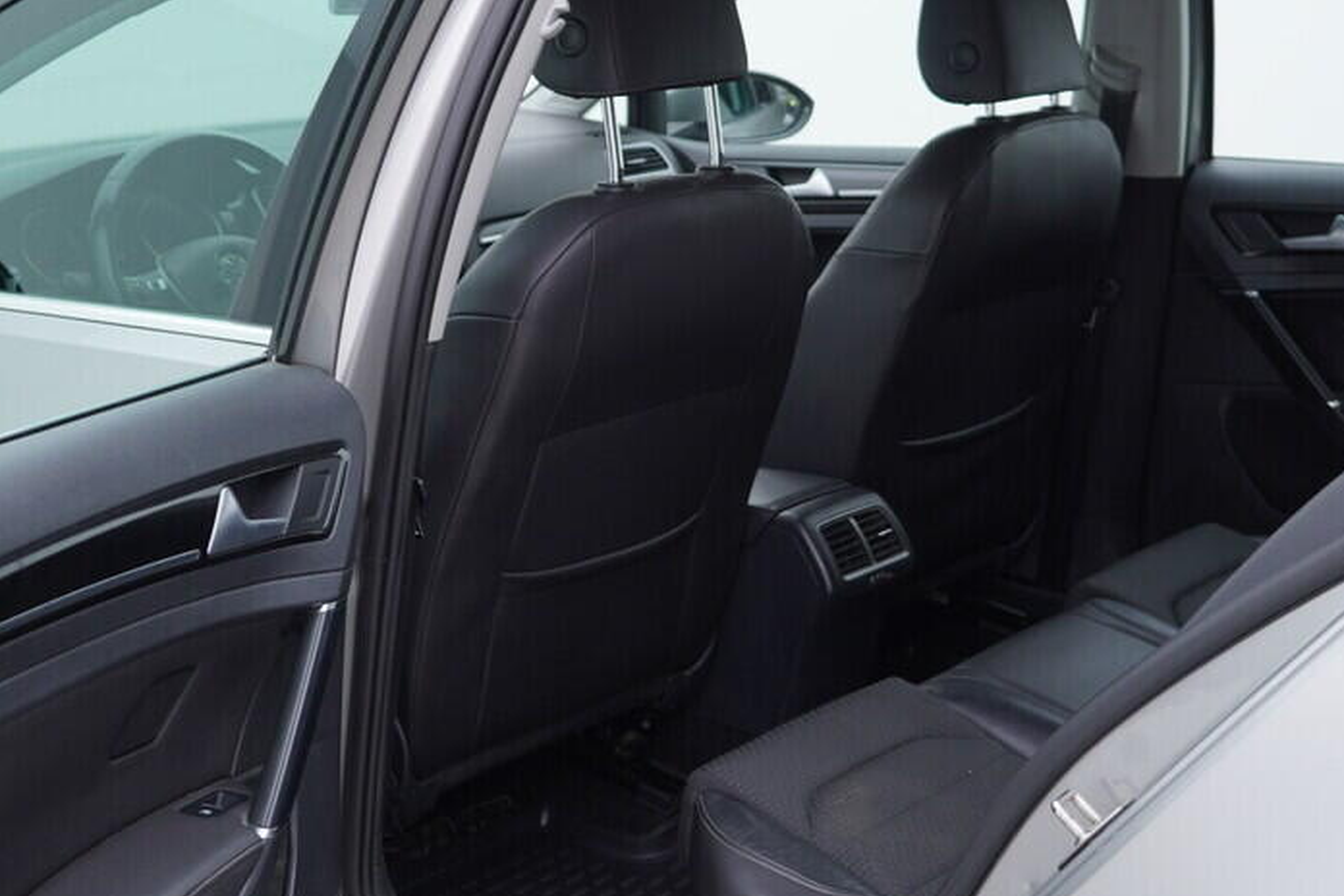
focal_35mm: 53
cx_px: 585
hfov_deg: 37.5
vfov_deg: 25.5
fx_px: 1979
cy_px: 395
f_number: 3.2
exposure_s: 1/50
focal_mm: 24
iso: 125
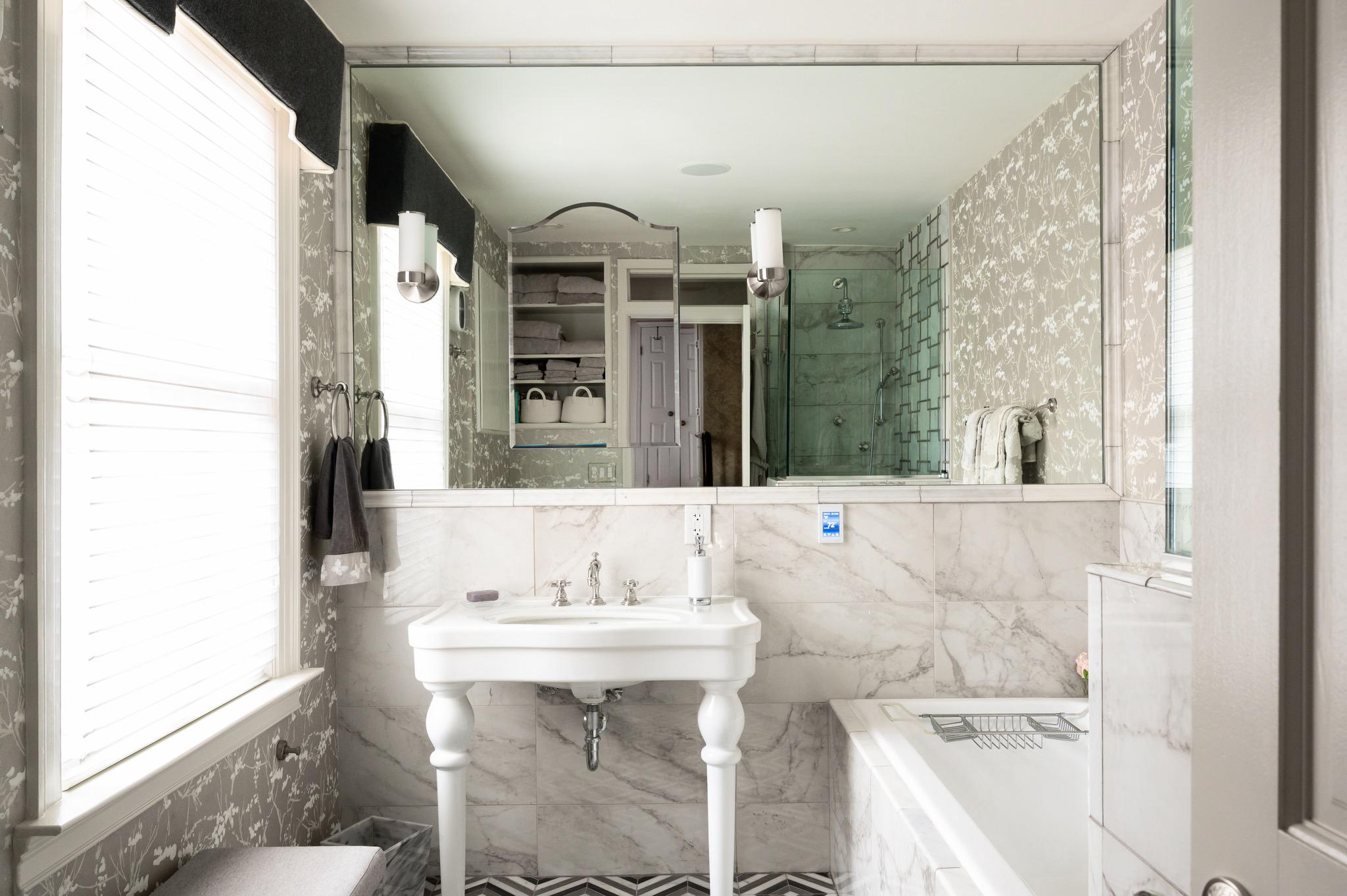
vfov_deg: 49.5
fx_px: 972
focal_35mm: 26
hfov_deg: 69.4
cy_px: 448
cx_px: 674
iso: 800
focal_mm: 26
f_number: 11
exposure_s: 1/2.5
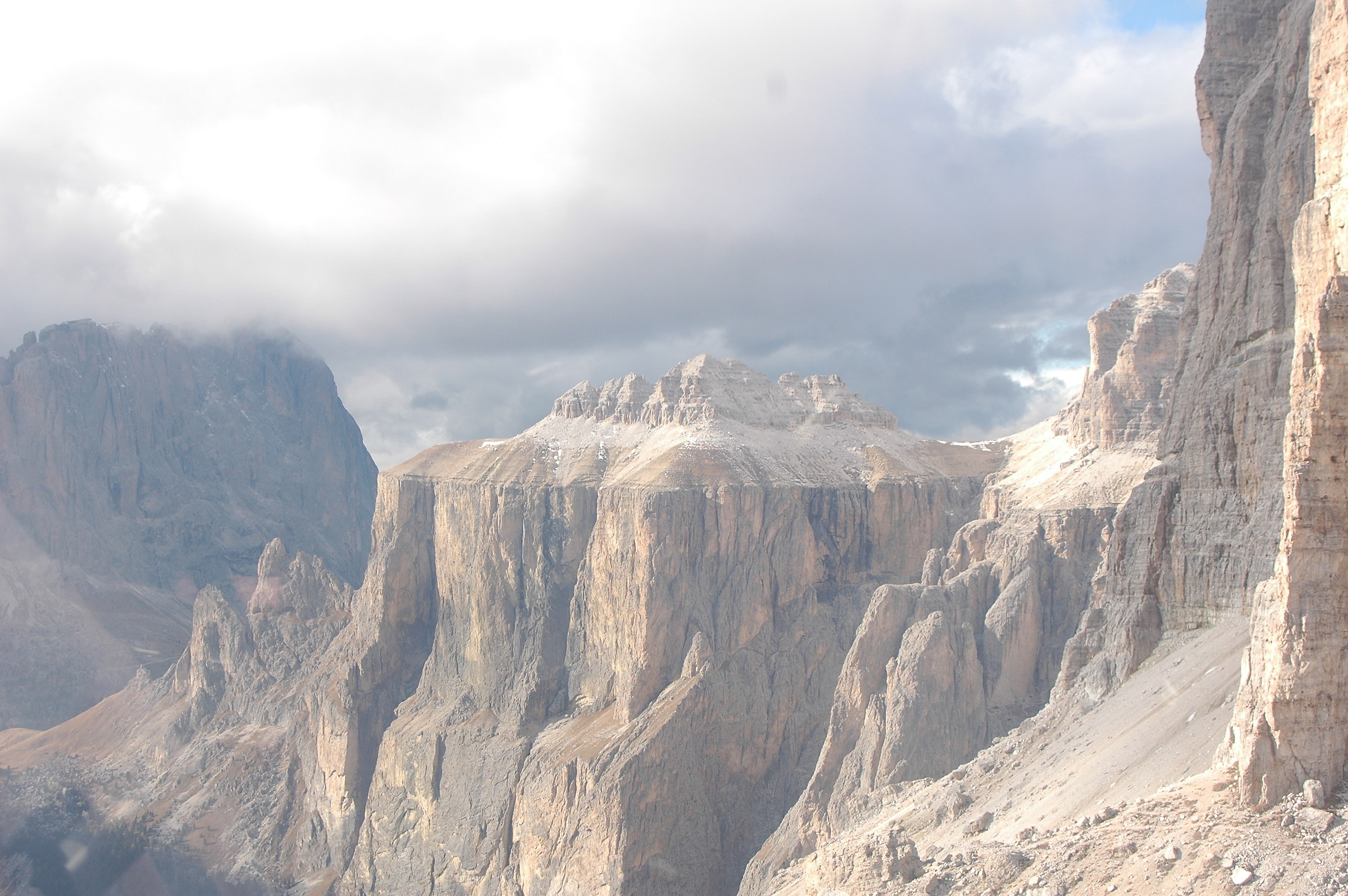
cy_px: 448
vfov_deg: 25.7
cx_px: 674
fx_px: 1964
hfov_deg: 37.9
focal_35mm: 52
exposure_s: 1/200
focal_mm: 35
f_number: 10
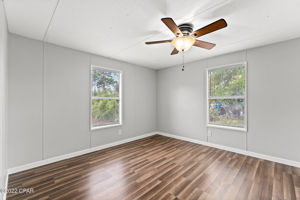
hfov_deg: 98.2
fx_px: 130
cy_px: 100
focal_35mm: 16
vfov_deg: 75.1
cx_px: 150
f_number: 8
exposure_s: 1/8
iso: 400
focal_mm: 15.6
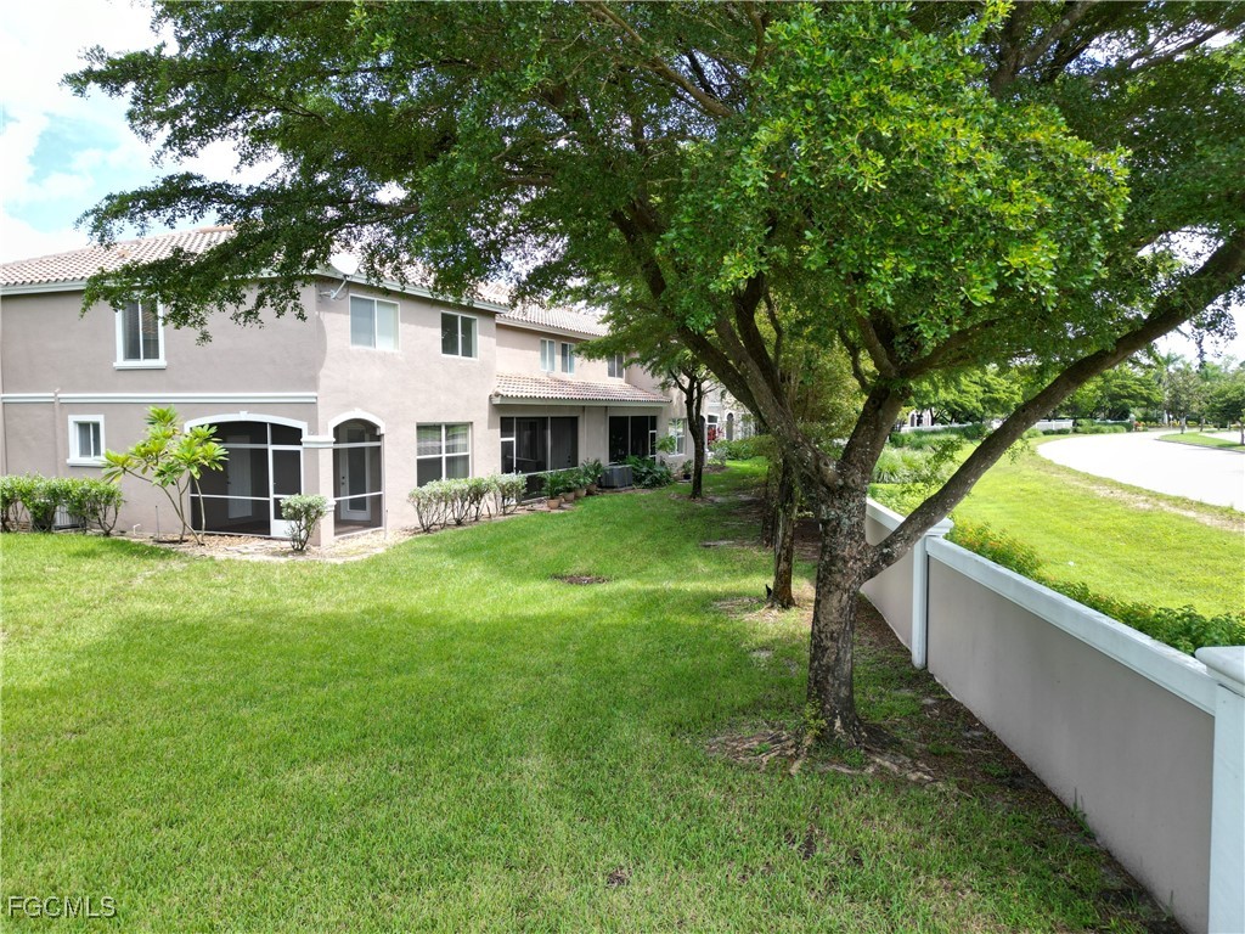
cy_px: 467
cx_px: 622
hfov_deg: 71.6
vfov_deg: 56.8
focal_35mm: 24
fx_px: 863
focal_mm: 6.72
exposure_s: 1/640
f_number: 1.7
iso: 100
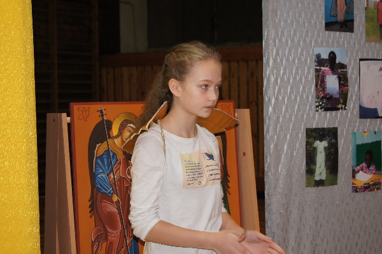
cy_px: 127
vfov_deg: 20.1
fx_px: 716
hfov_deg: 29.9
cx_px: 191
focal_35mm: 68
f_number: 5.6
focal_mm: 45
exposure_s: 1/80
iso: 800
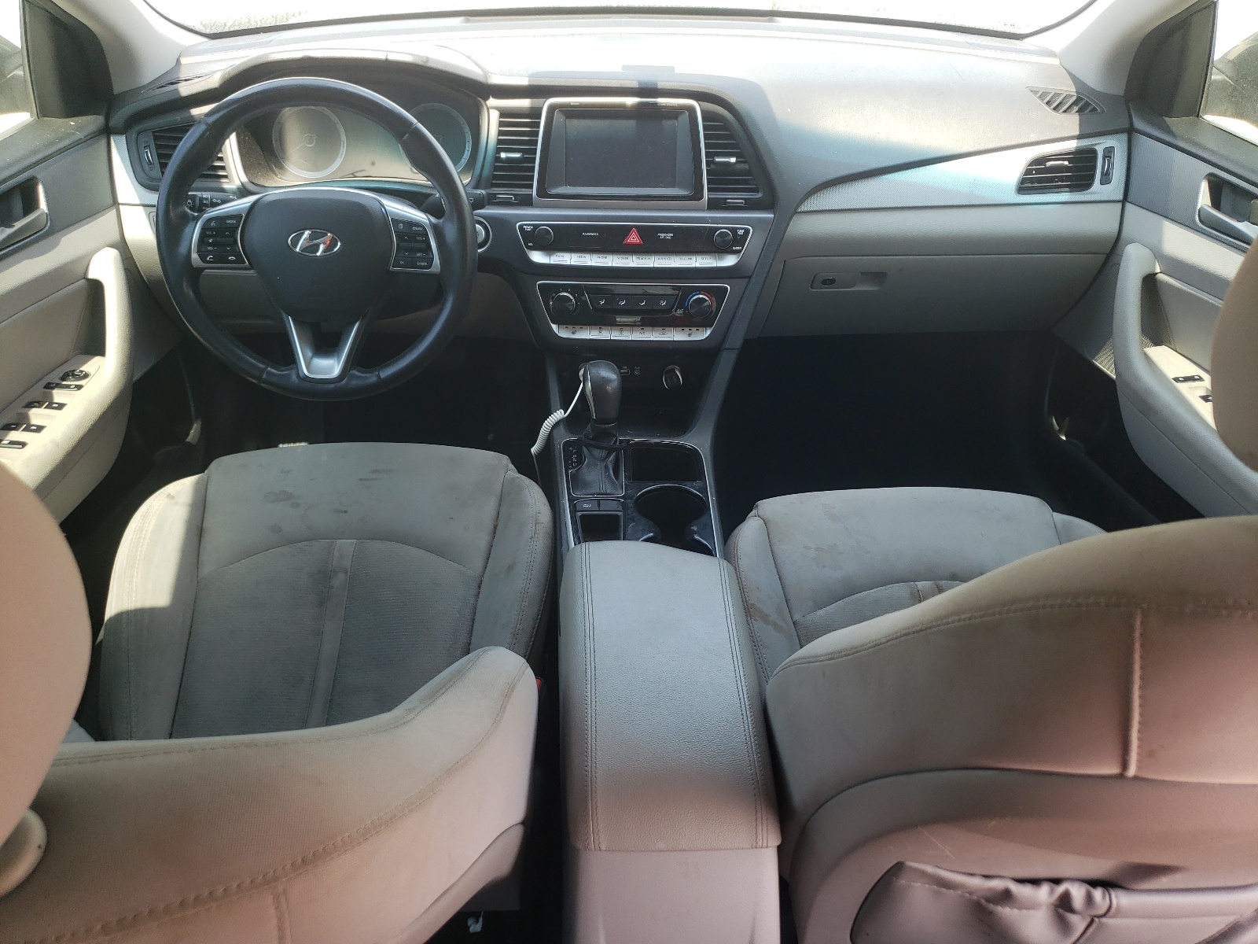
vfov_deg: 53.1
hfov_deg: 67.3
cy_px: 472
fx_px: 945
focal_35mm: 26
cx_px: 629
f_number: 1.5
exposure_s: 1/175
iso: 50
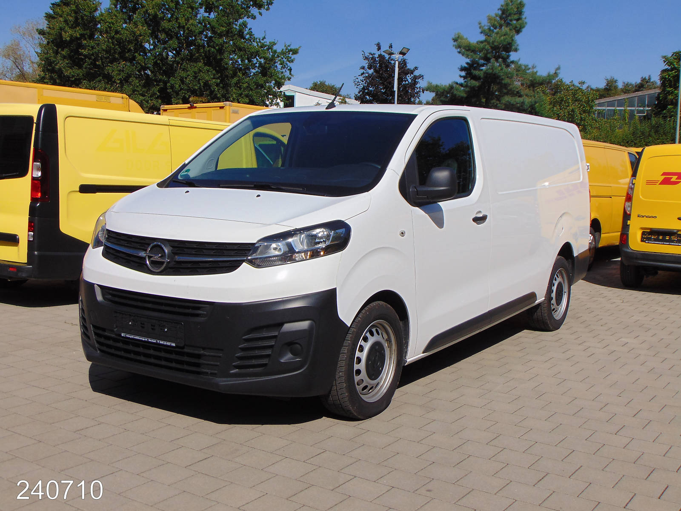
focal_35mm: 42
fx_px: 826
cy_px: 256
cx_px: 340
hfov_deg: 44.8
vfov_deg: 34.3
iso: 80
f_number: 8.7
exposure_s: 1/200
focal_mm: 7.6
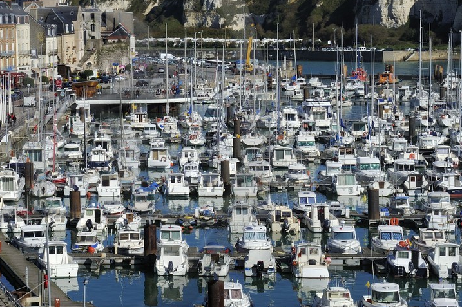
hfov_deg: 16.1
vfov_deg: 10.9
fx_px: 1603
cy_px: 113
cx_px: 3
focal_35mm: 125
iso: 200
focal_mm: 56
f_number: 16
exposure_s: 1/200
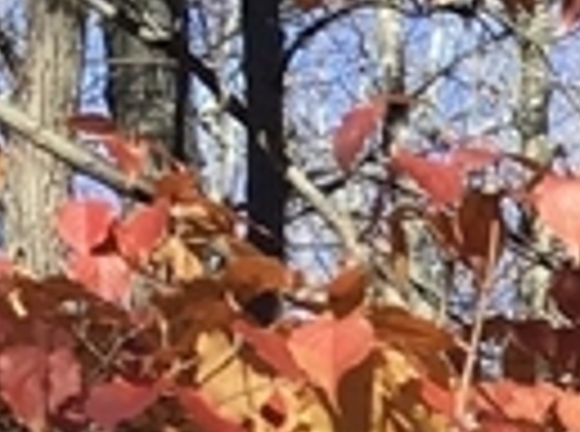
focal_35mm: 247
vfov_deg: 5.6
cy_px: 1314
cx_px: 1866
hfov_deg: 7.0
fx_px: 4127
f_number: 2.4
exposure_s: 1/384
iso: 25
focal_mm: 3.3
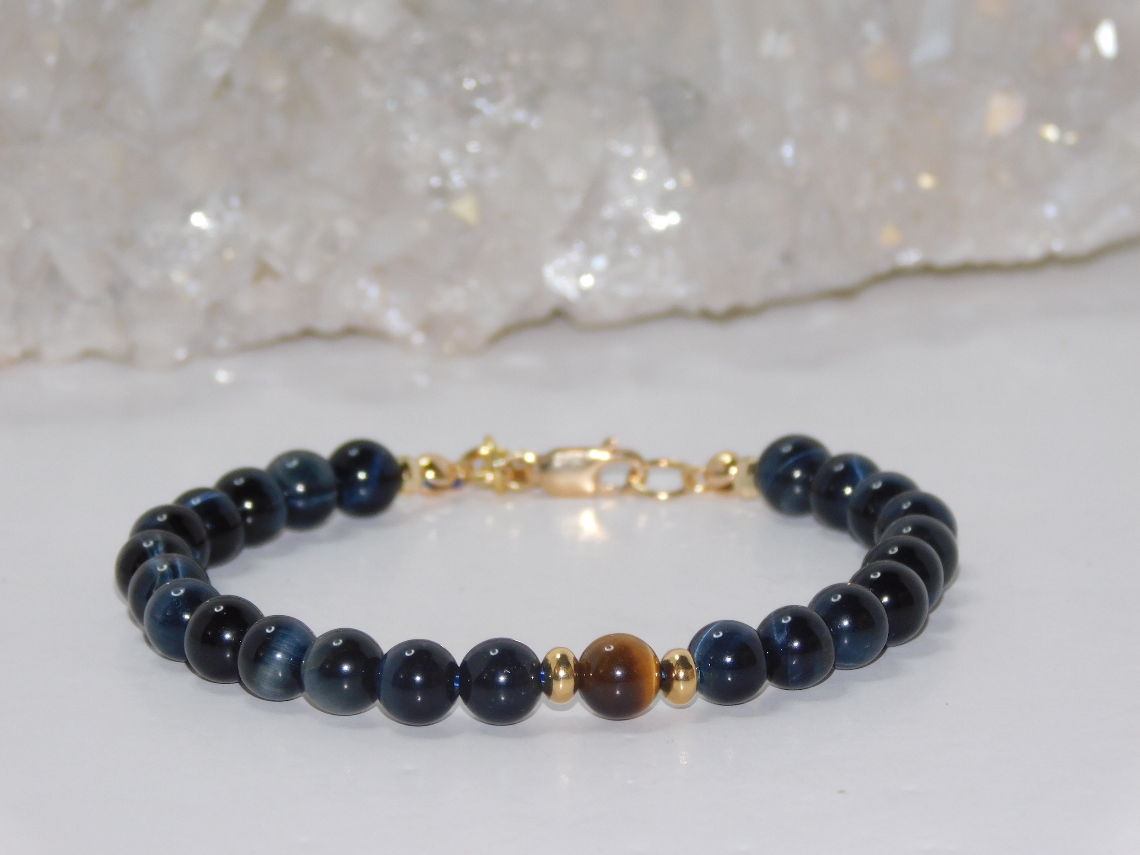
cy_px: 427
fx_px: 8793
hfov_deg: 7.4
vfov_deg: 5.6
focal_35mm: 267
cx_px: 571
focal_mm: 47.2
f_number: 5.7
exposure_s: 1/60
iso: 200
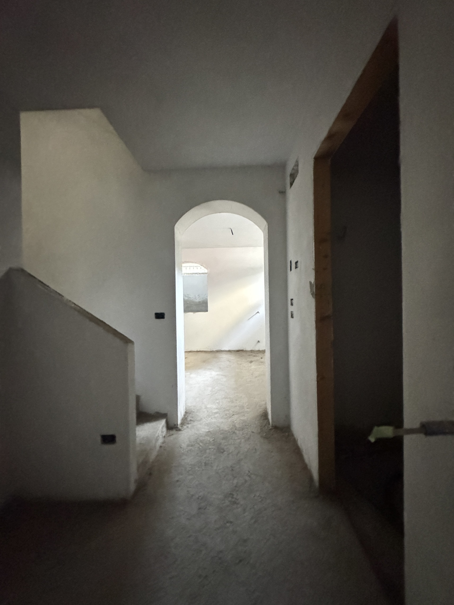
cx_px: 227
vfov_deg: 102.1
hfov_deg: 85.7
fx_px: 245
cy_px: 302
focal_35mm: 14
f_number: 2.2
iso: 2500
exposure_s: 1/30
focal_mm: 2.22
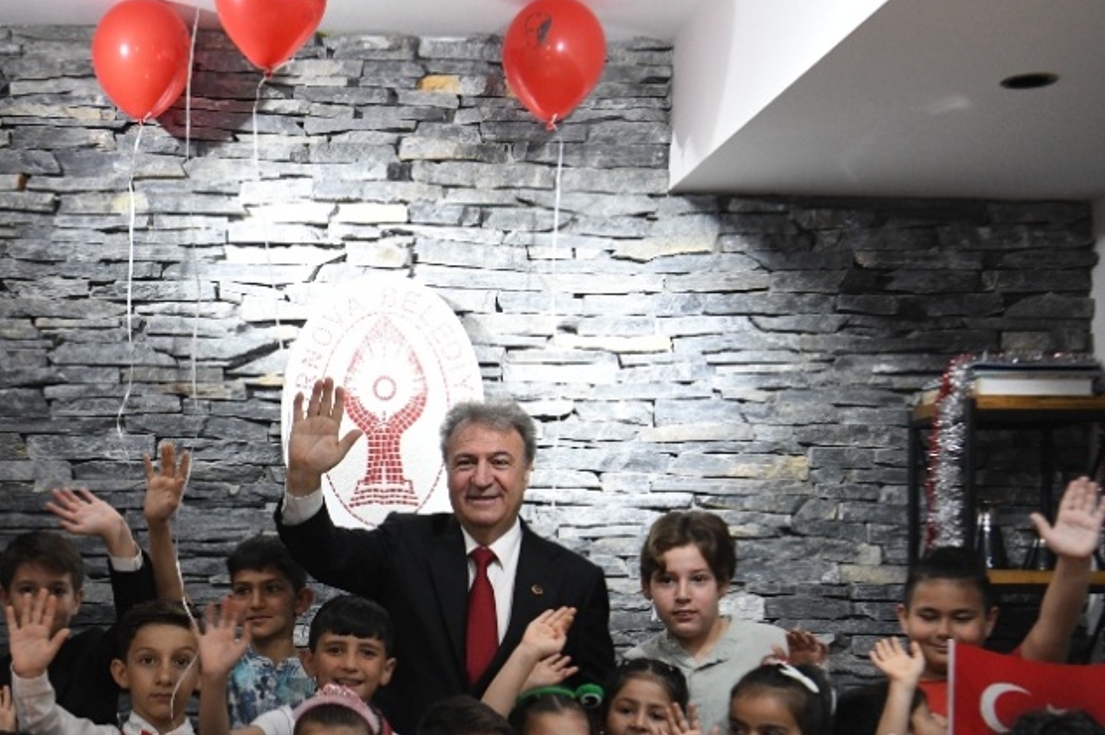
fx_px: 1748
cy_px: 535
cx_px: 319
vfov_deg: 23.5
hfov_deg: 34.6
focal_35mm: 57
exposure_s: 1/125
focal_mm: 36
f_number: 4.5
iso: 3200
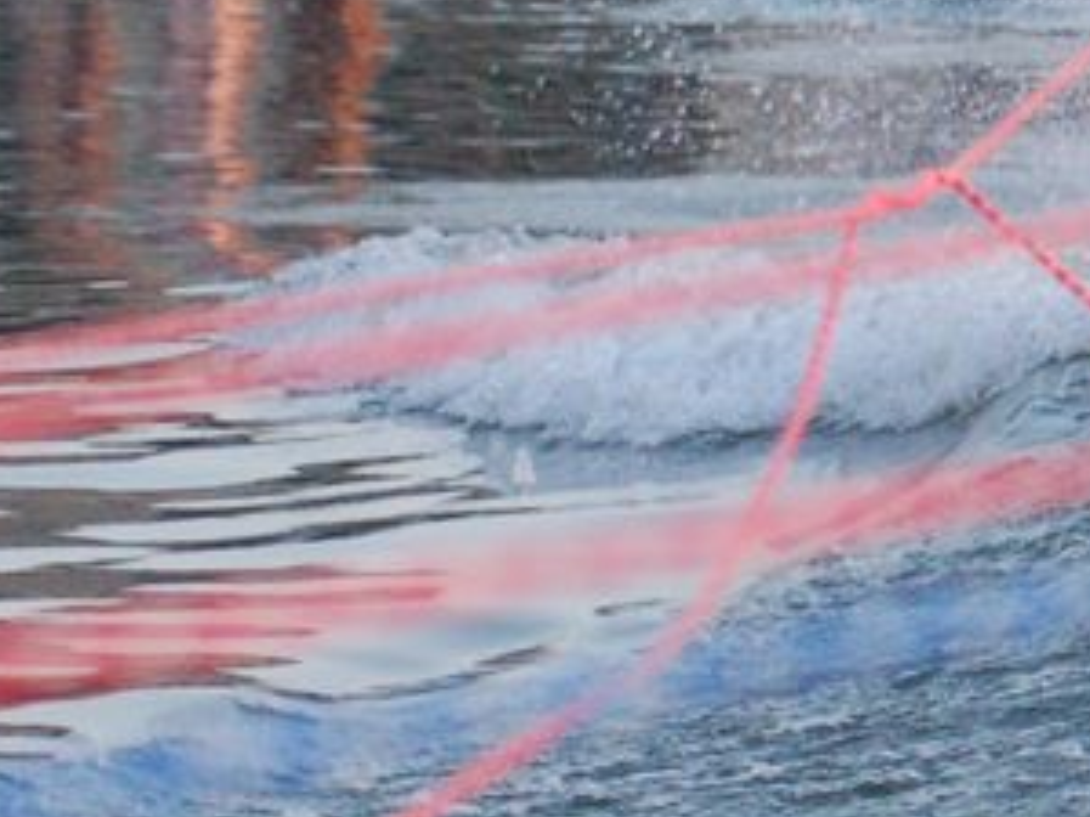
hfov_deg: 4.5
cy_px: 184
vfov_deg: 3.4
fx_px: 13598
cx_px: 2198
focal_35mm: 432
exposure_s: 1/400
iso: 1600
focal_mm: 70
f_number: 5.6
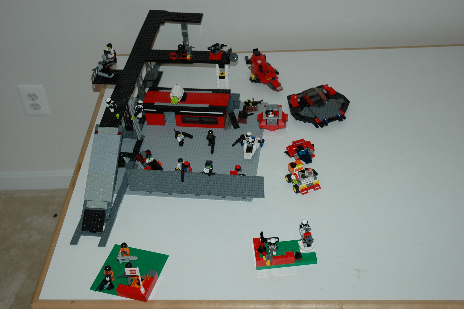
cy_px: 154
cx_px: 232
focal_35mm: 52
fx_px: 676
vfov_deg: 25.7
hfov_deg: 37.9
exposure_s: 1/60
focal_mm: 35
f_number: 4.2
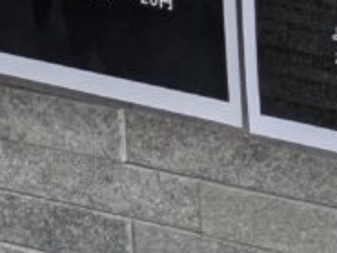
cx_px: 292
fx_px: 2747
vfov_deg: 5.3
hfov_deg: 7.0
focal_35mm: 282
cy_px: -49
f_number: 1.89
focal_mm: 5.43
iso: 42
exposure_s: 1/196
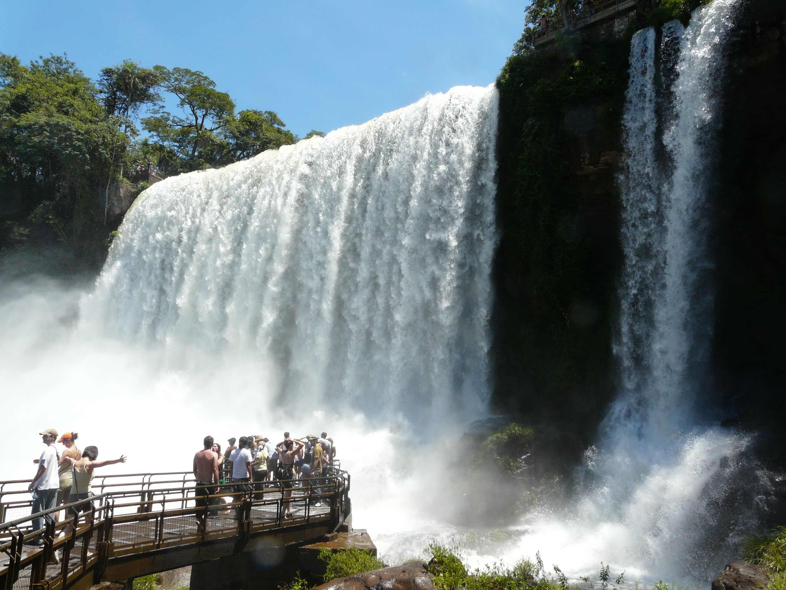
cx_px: 393
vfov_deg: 49.7
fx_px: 636
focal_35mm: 28
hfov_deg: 63.4
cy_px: 295
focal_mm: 4.6
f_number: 5.6
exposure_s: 1/320
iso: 100
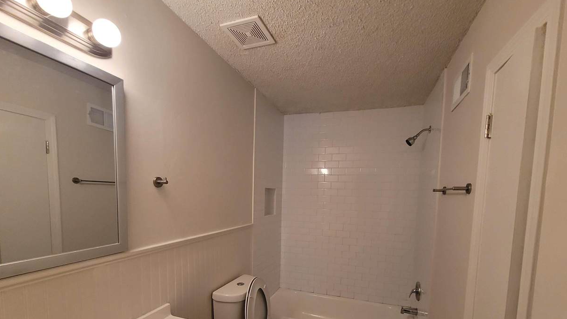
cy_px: 213
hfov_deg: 103.0
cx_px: 291
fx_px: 226
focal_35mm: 15
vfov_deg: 68.5
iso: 320
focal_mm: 2.2
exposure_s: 1/60
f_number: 2.2
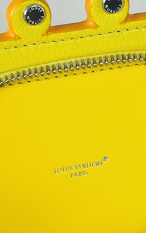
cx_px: 87
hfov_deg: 9.0
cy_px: 189
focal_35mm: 146
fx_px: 928
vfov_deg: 14.2
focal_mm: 6.76
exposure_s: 1/50
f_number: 1.78
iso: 50
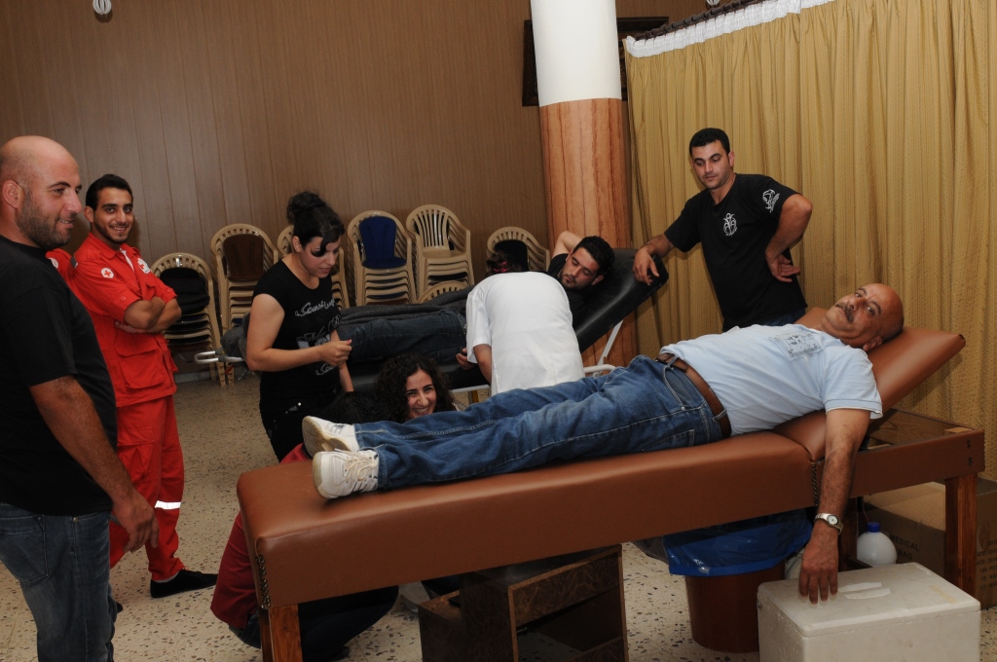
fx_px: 996
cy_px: 331
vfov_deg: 36.8
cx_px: 498
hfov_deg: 53.2
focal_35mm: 36
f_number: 8
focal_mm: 24
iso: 640
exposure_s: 1/125
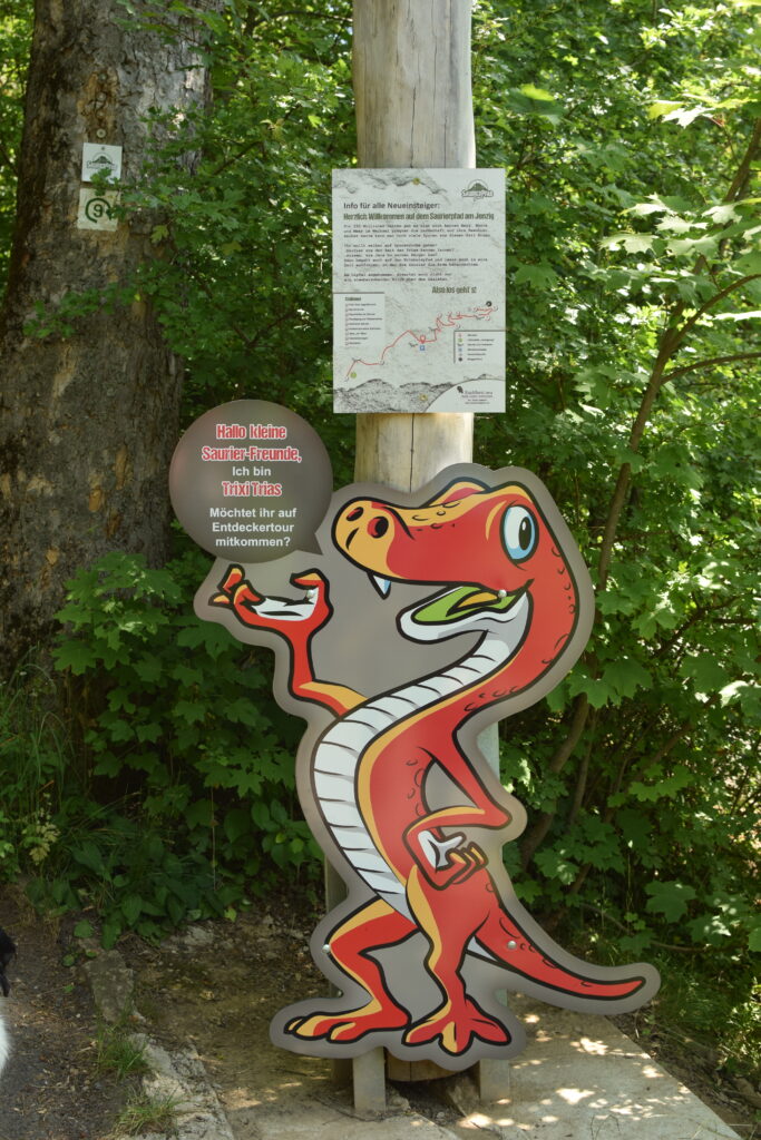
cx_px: 380
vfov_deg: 37.8
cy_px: 570
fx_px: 1664
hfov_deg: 25.8
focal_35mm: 52
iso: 100
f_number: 5
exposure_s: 1/100
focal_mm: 35
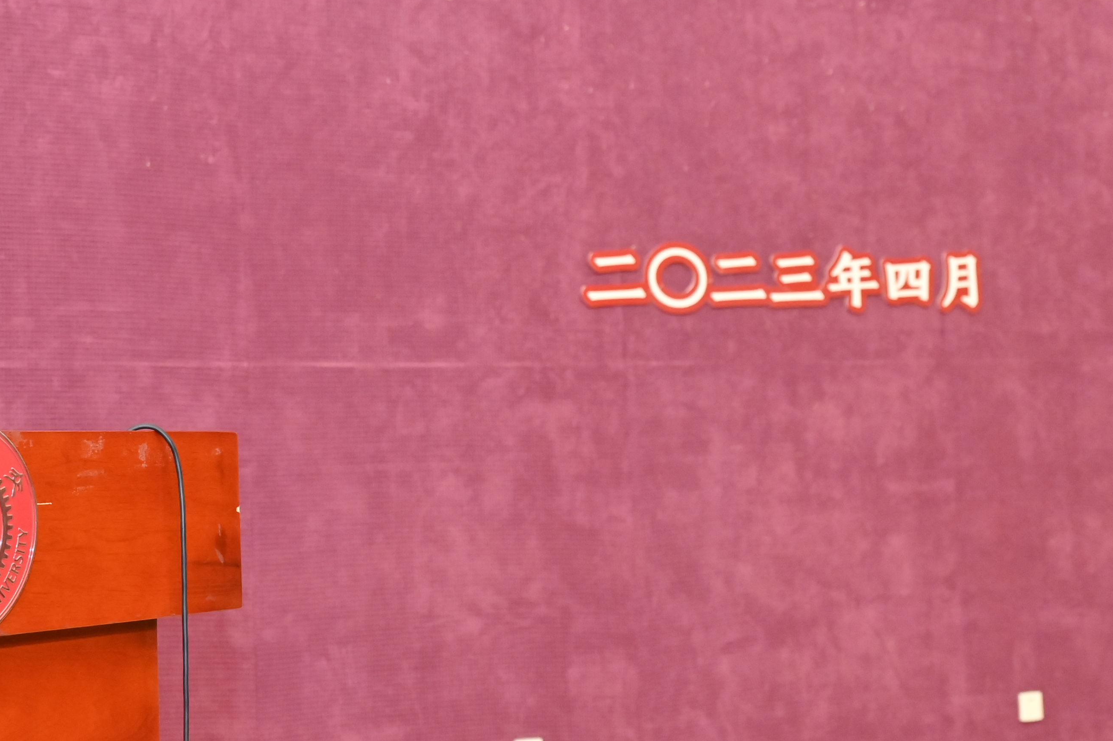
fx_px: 2008
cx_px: 360
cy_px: 322
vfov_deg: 20.9
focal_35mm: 65
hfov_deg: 30.7
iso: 2000
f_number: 4.2
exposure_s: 1/60
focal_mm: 28
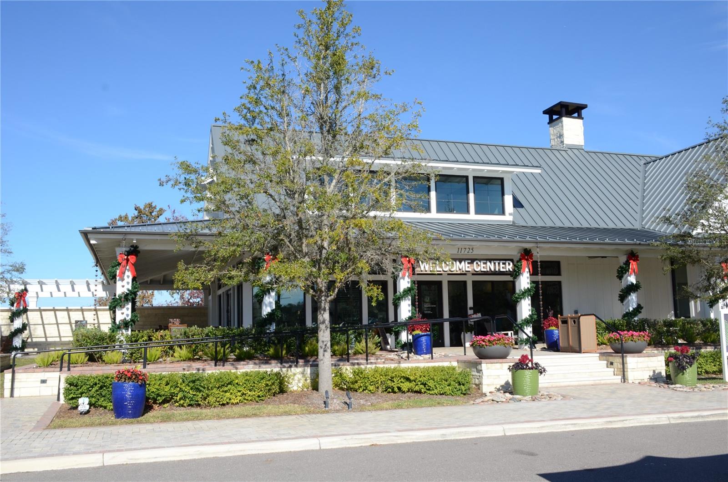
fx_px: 696
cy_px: 241
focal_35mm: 34
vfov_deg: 38.2
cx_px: 364
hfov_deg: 55.2
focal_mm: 23
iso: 400
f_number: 11
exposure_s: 1/500
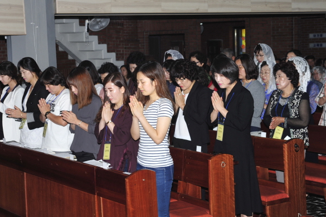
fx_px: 579
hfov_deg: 31.4
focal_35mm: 64
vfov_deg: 21.2
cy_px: 97
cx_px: 136
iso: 200
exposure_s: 1/60
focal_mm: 52
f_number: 5.6
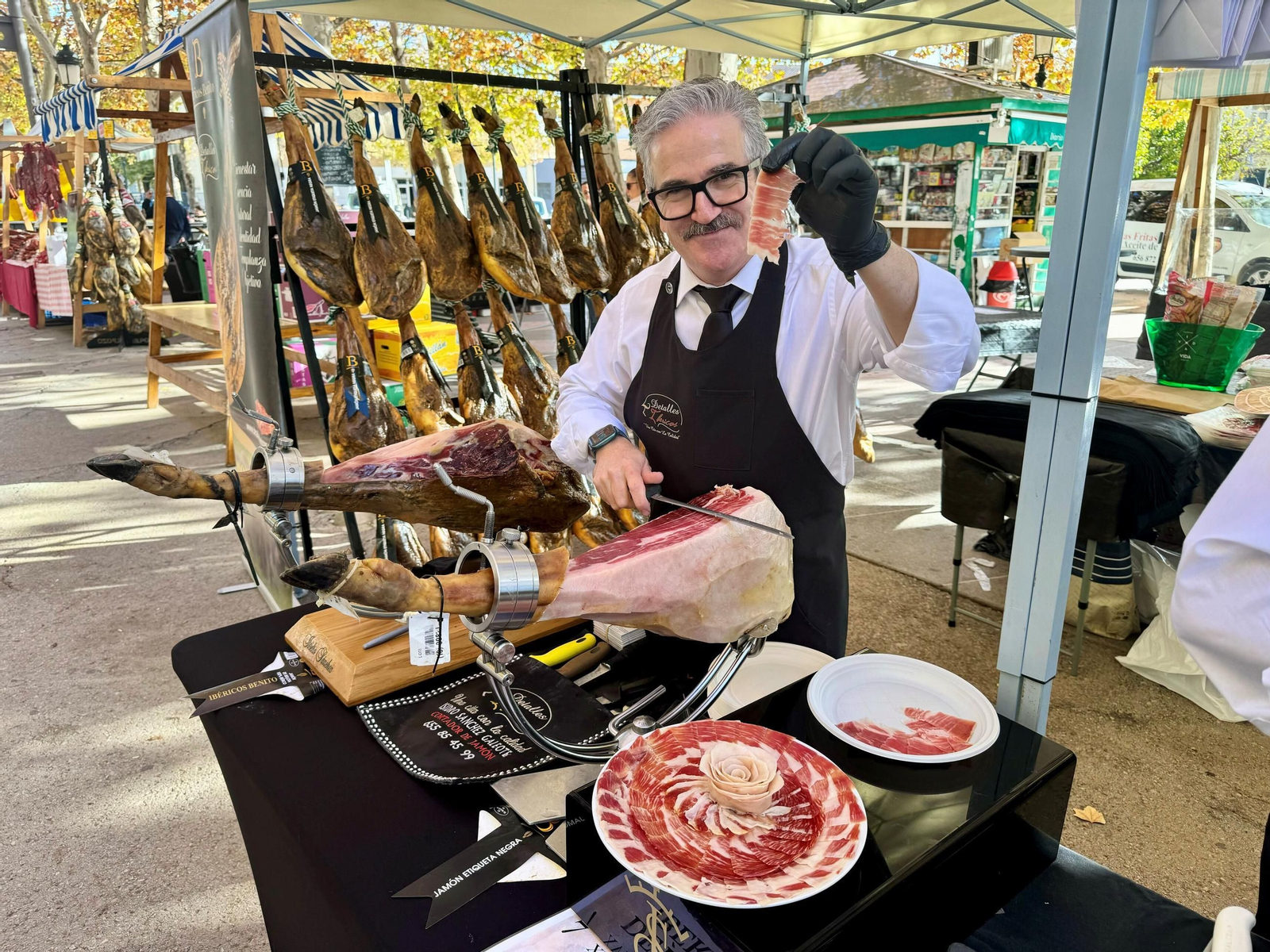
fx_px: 881
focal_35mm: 24
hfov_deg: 71.6
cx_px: 635
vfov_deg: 56.8
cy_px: 476
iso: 64
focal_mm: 6.76
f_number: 1.78
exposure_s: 1/156
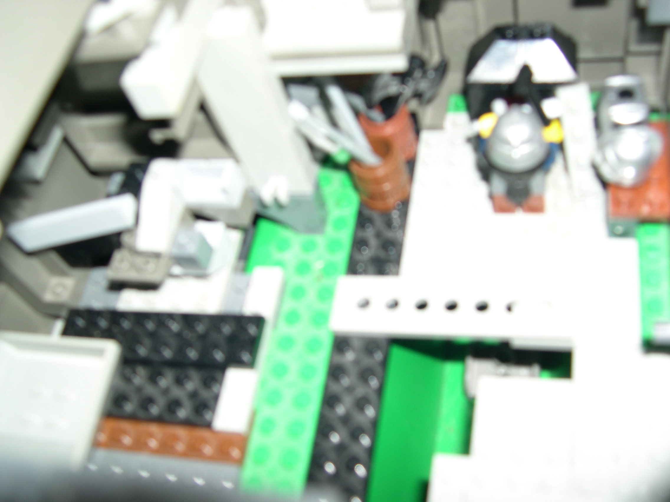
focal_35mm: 38
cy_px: 251
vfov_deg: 37.7
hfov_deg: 49.0
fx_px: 735
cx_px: 335
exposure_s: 1/60
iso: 100
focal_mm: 8
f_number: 2.8
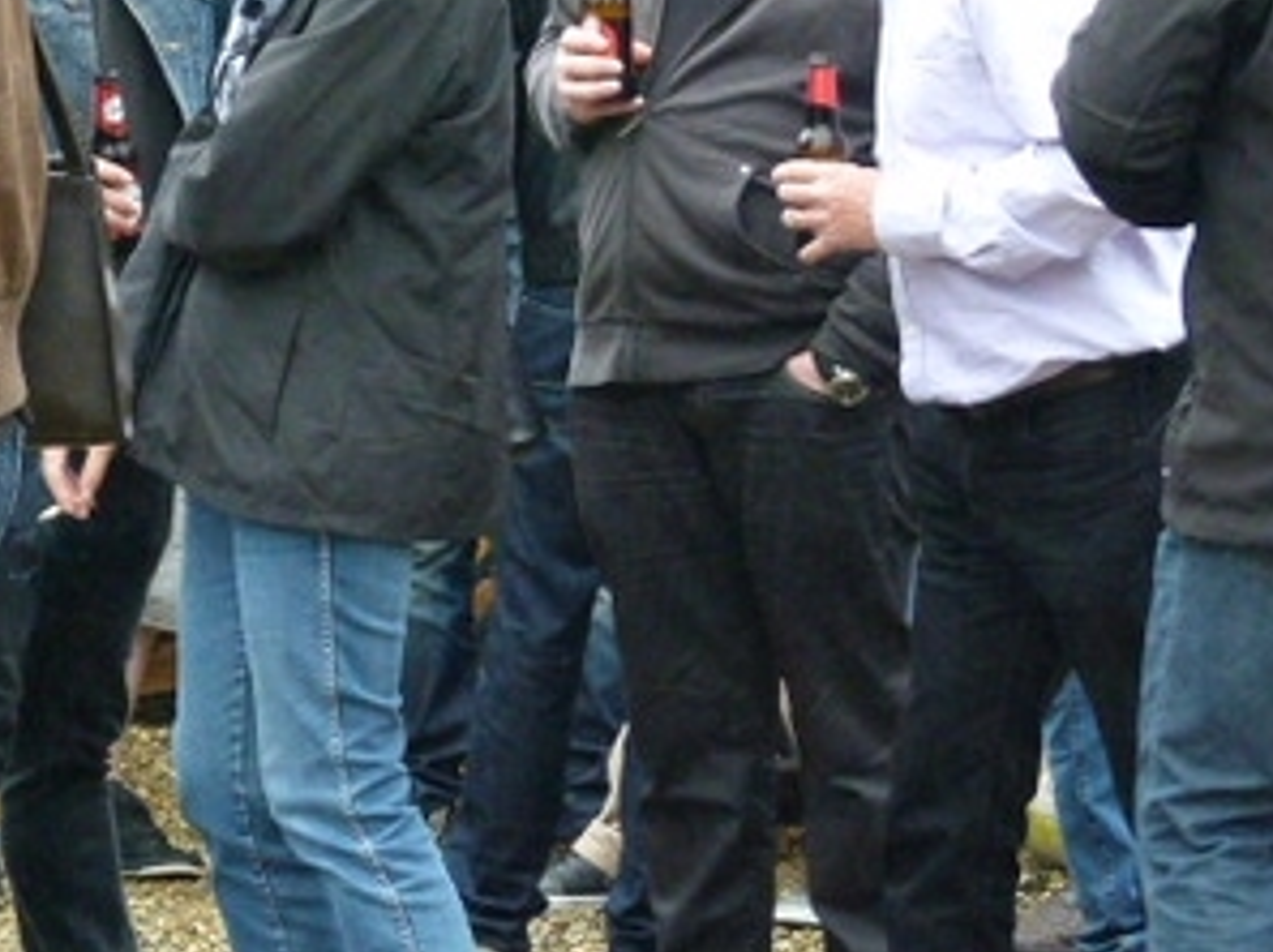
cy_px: 373
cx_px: 330
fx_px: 9513
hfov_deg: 7.6
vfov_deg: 5.7
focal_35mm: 259
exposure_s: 1/125
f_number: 3.6
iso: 400
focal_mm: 23
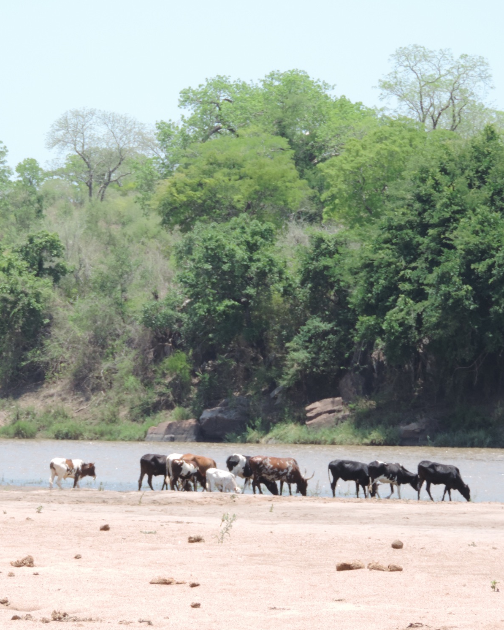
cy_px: 315
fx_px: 4511
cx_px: 160
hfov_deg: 6.4
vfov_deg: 8.0
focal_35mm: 242
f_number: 4.6
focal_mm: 33
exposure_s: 1/250
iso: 80
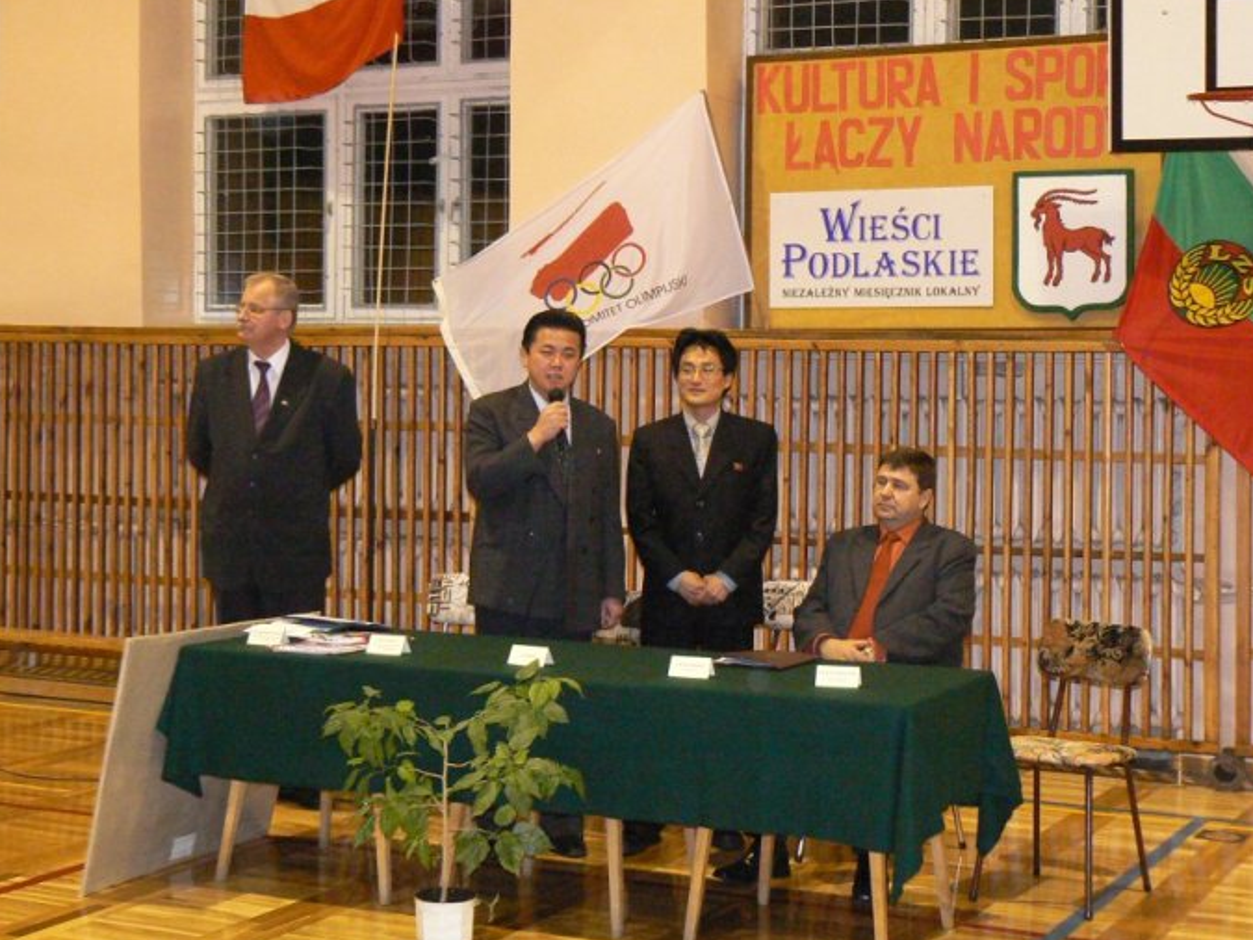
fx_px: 2316
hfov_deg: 30.3
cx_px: 562
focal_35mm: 64
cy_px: 392
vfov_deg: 22.9
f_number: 3.2
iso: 400
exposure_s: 1/30
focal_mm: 9.1
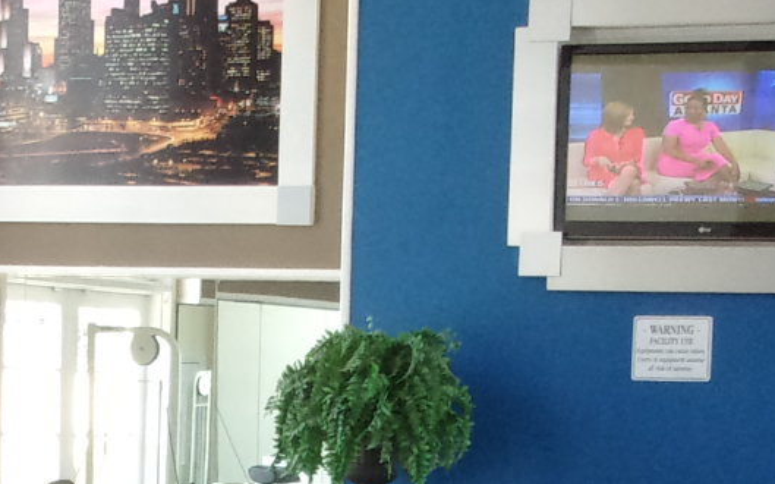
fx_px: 2428
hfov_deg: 18.1
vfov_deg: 11.0
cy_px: 713
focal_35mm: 115
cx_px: 255
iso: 250
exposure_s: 1/34
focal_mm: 5.1
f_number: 3.9
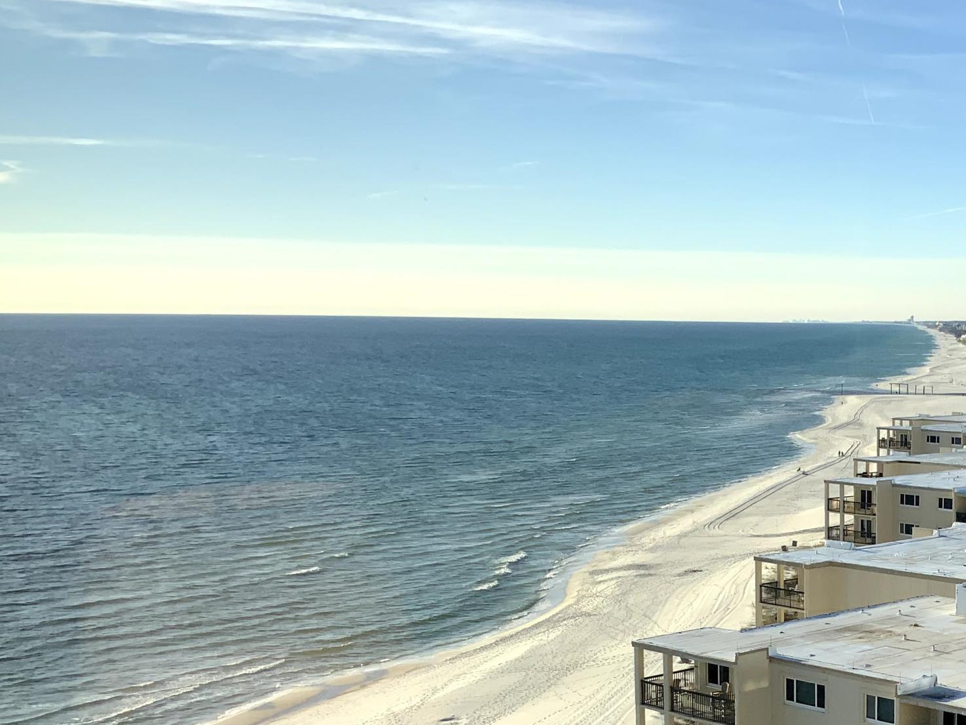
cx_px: 920
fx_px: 1646
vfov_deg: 24.1
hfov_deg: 30.8
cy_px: 656
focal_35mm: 59
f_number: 1.8
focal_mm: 3
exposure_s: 1/719
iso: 16
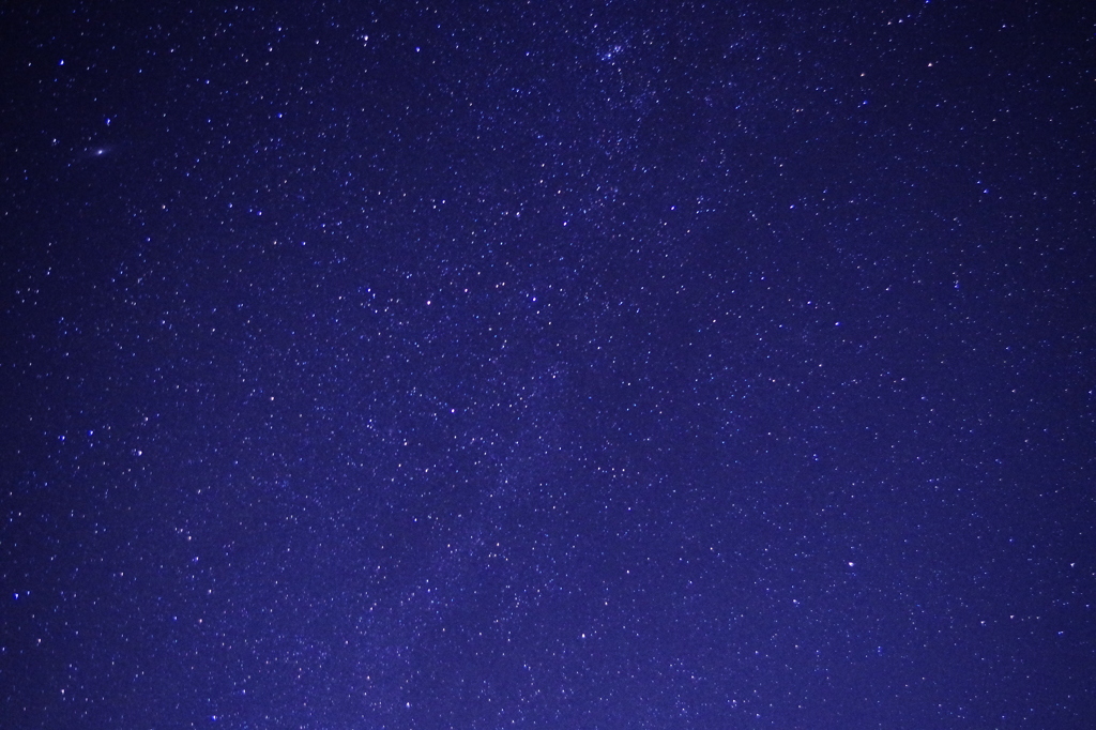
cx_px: 548
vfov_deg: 31.9
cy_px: 365
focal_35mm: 42
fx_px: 1278
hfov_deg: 46.4
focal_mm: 28.13
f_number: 4
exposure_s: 30
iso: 3200
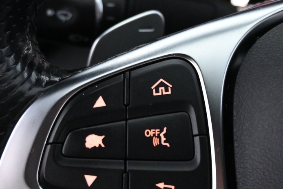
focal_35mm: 79
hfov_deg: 25.7
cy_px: 131
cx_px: 158
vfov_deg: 17.3
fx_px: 619
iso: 4500
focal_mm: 22.5
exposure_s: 1/40
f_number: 4
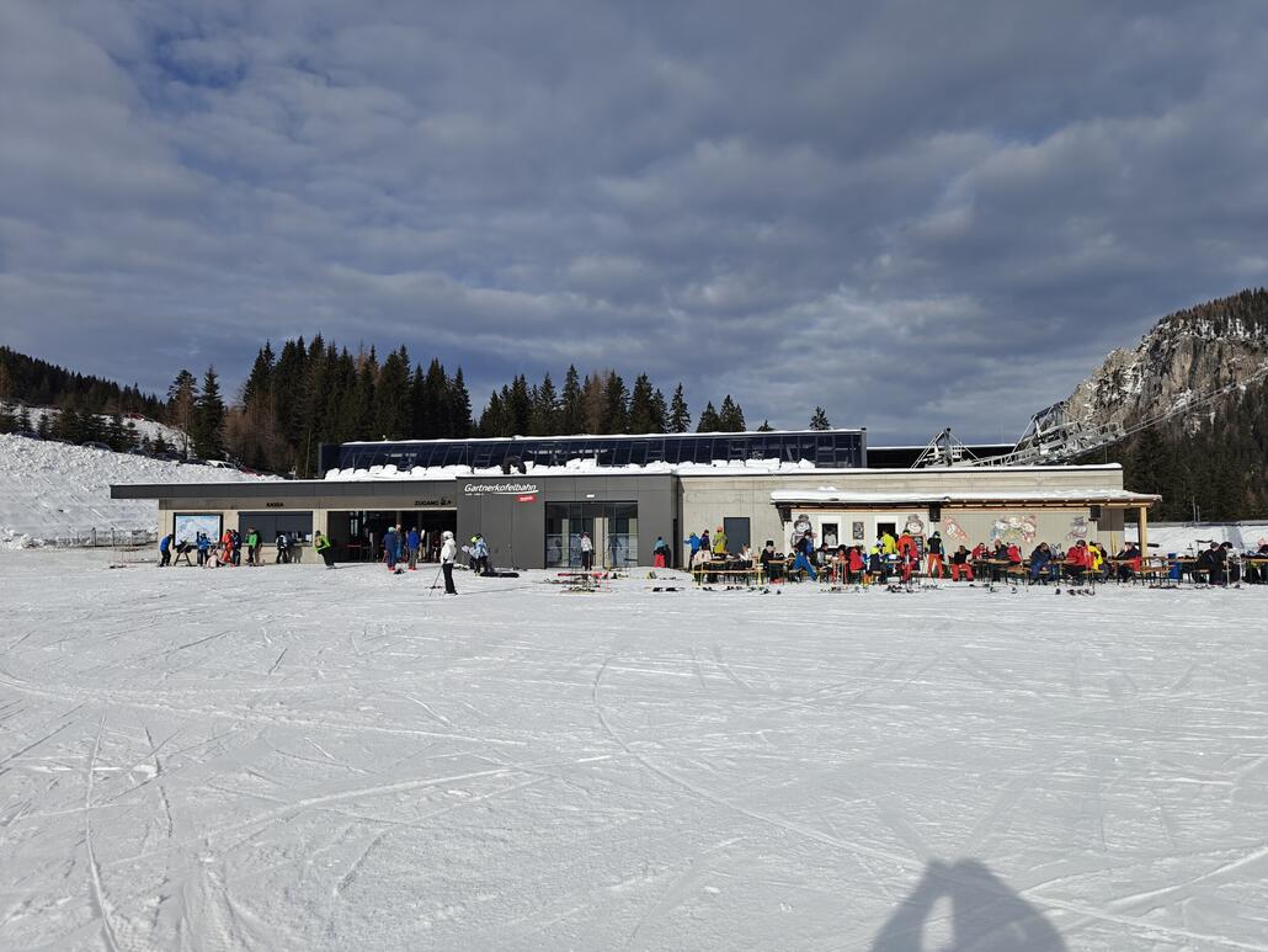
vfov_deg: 58.9
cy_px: 476
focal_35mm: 23
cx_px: 634
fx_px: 843
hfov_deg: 73.9
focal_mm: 6.06
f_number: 1.6
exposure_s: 1/4910
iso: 64
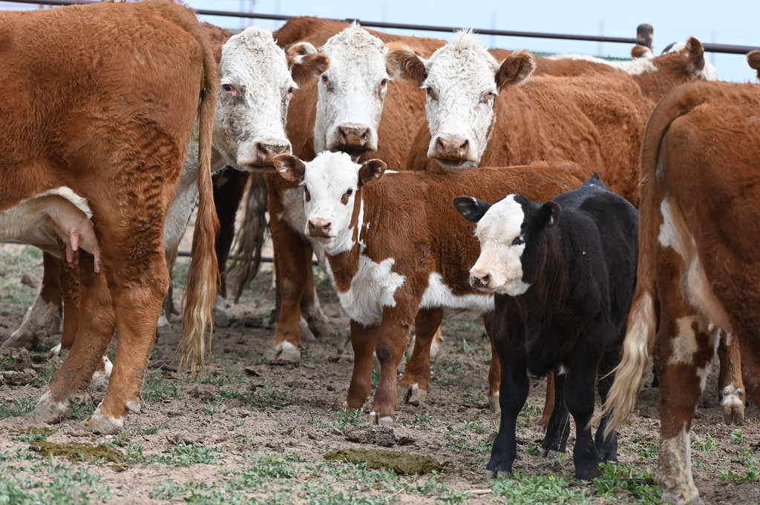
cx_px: 380
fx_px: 4219
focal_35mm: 200
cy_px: 252
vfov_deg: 6.9
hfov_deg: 10.3
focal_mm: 200
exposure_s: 1/500
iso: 200
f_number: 5.6
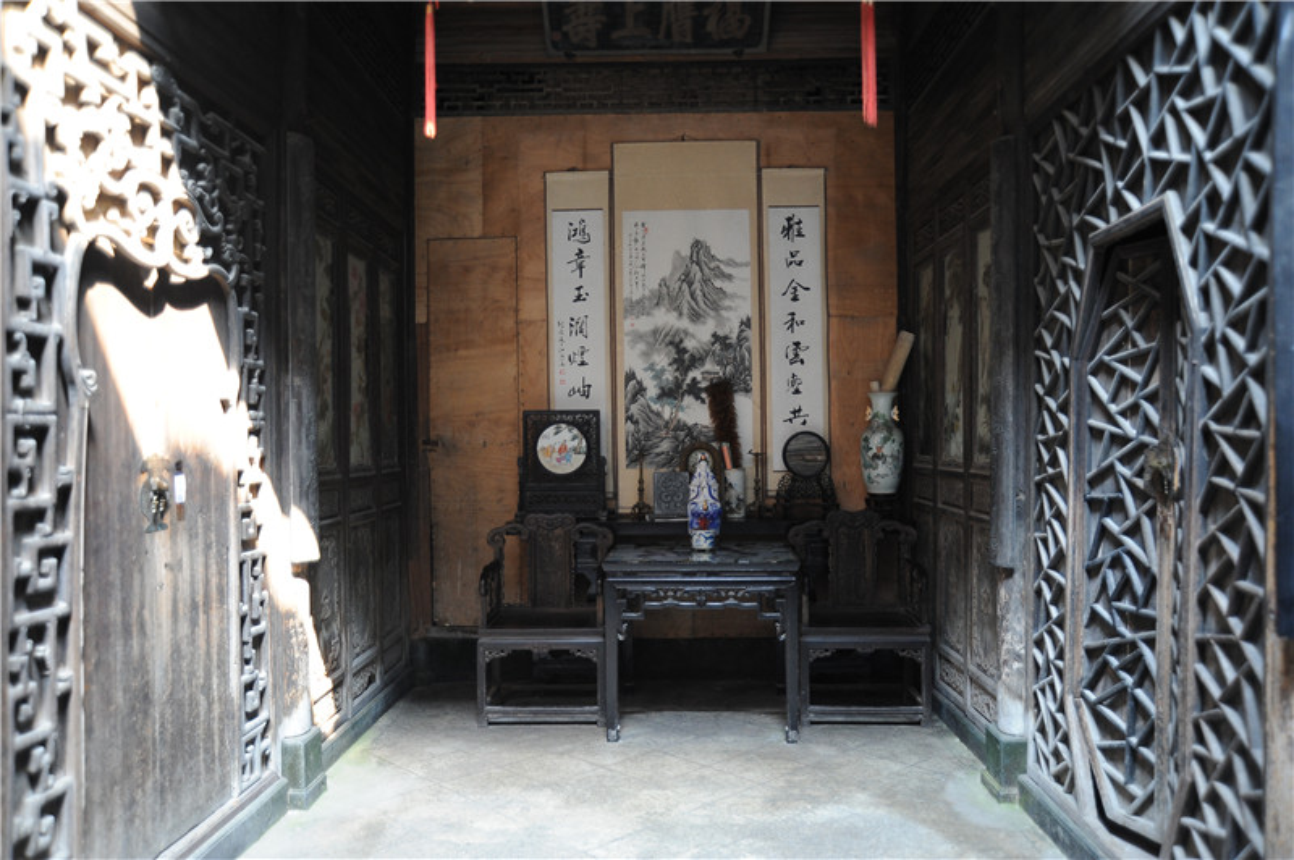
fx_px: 1006
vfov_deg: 46.3
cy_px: 430
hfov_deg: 65.5
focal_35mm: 28
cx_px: 647
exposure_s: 1/30
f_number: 3.8
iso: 1000
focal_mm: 28
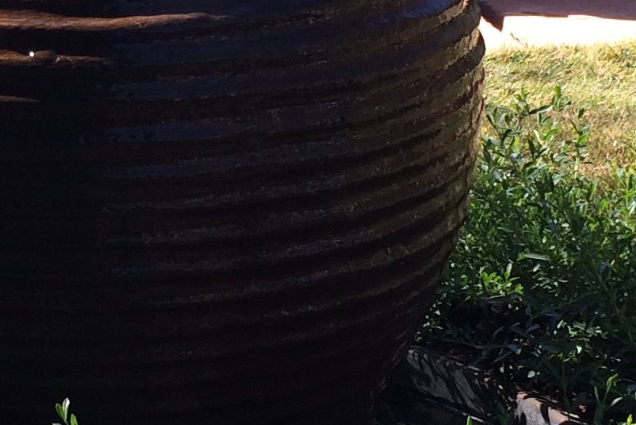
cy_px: 155
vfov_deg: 10.8
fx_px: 2244
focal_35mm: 127
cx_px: 116
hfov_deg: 16.0
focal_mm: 4.12
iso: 32
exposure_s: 1/456
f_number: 2.2
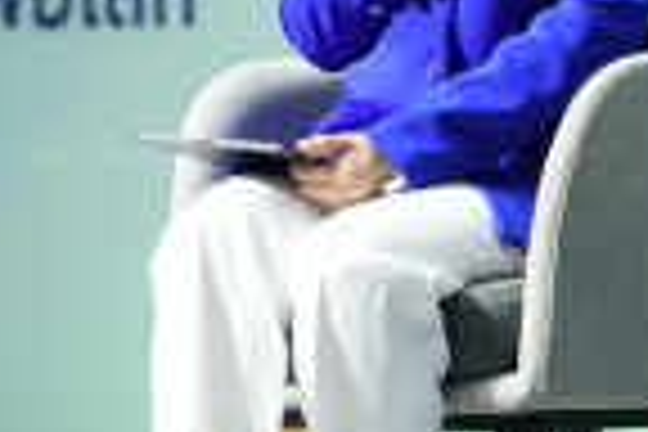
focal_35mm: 686
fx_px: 12347
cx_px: 806
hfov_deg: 3.0
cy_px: -29
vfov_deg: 2.0
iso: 640
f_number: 3.5
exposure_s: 1/160
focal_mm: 145
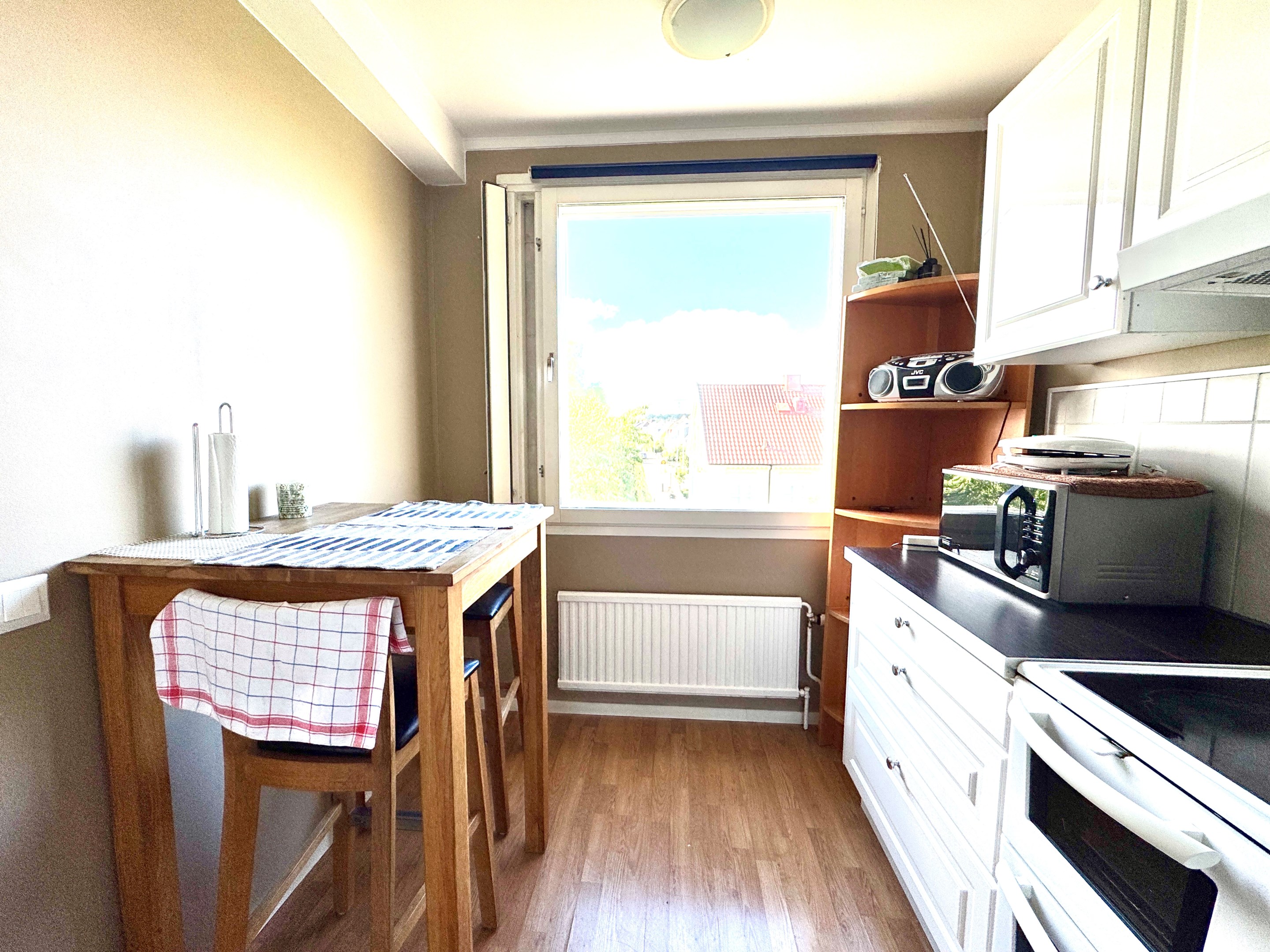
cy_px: 476
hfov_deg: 102.1
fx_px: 514
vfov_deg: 85.7
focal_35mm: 14
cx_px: 635
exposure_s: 1/295
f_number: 2.2
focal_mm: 2.22
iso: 40
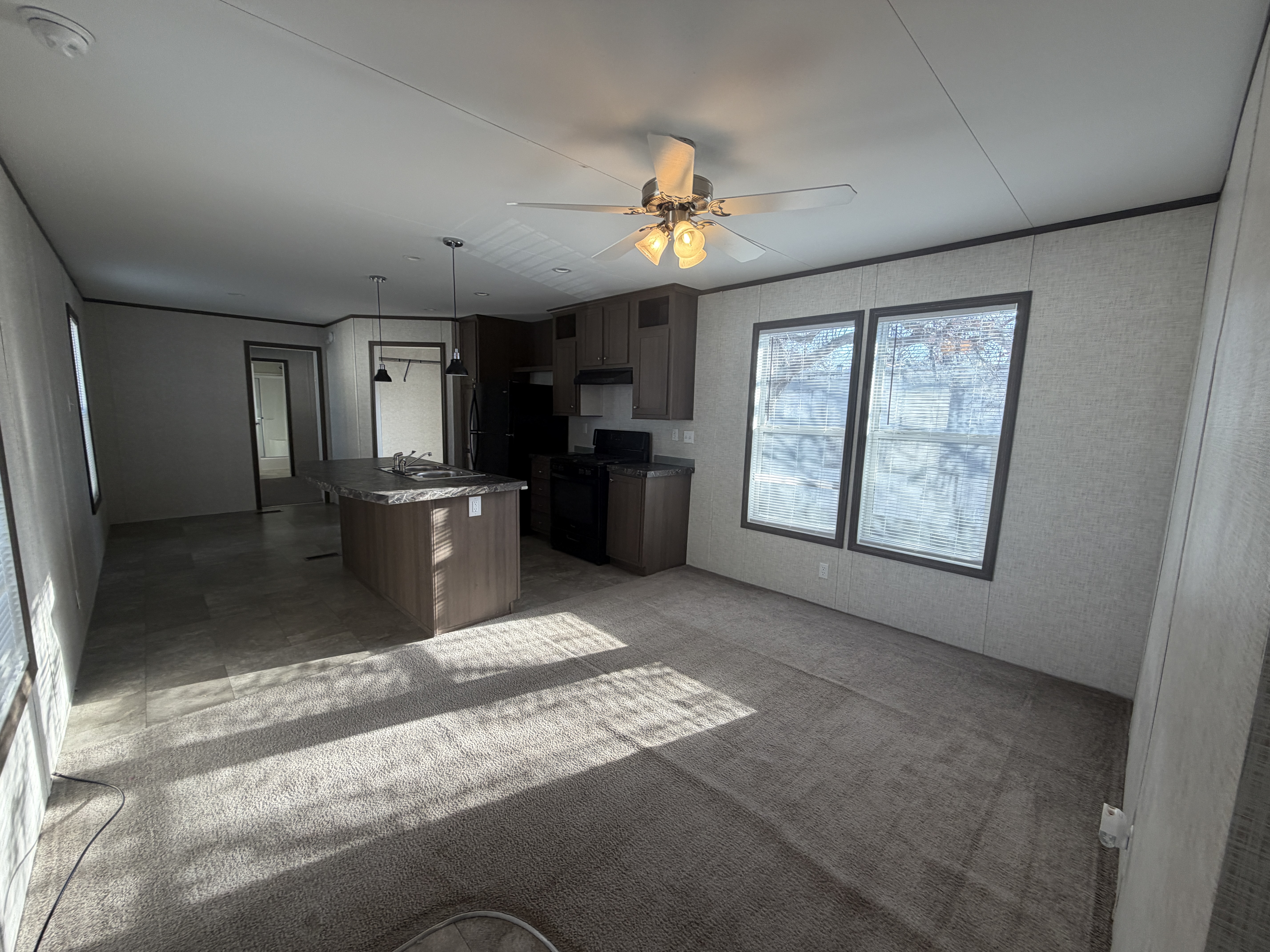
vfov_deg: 85.7
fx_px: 514
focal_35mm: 14
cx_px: 635
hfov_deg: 102.1
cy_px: 476
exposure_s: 1/120
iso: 80
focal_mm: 2.22
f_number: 2.2
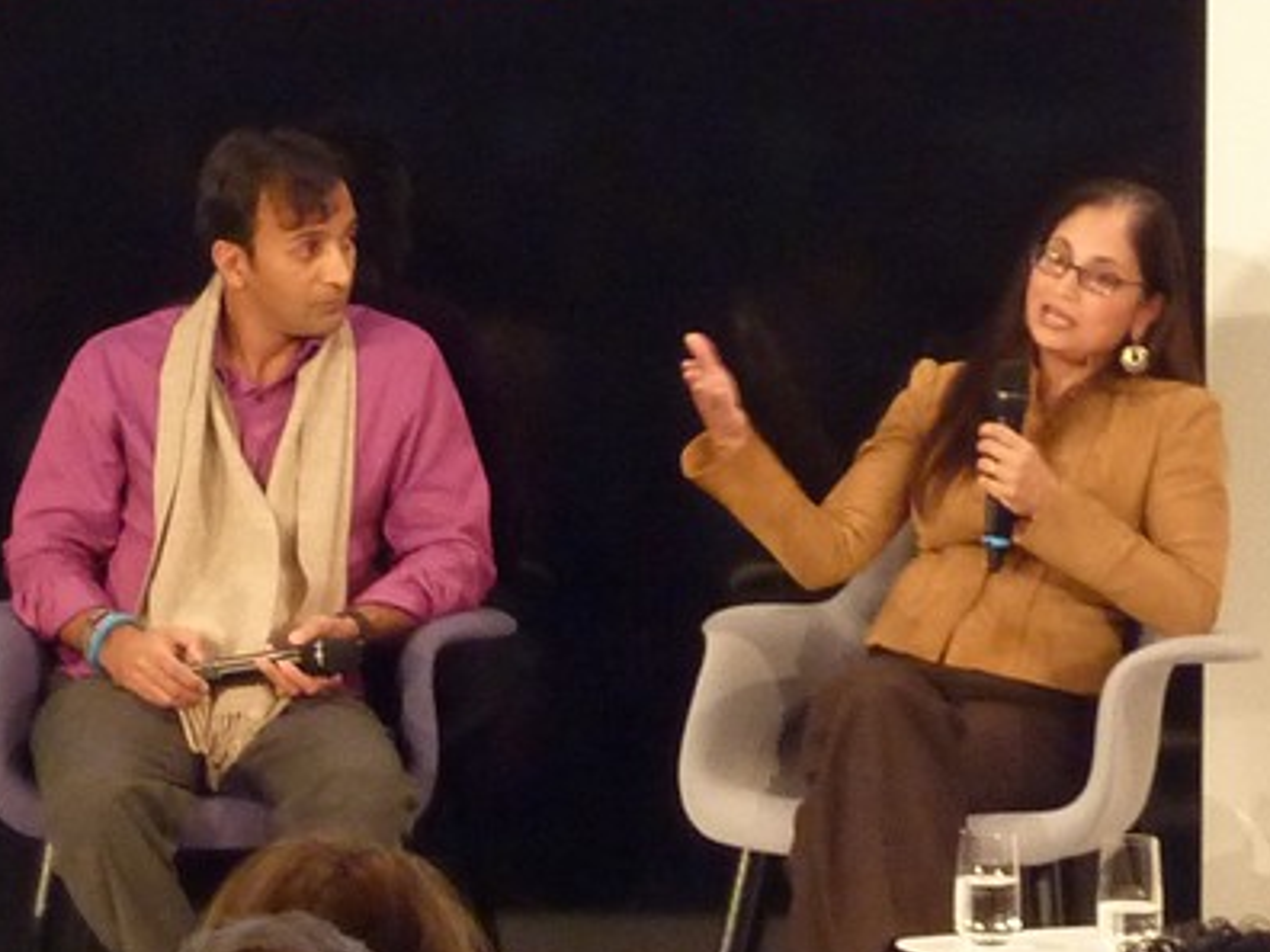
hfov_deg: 9.2
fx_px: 7851
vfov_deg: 6.9
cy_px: 317
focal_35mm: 214
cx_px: 318
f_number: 3.9
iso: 400
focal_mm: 9.7
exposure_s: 1/40
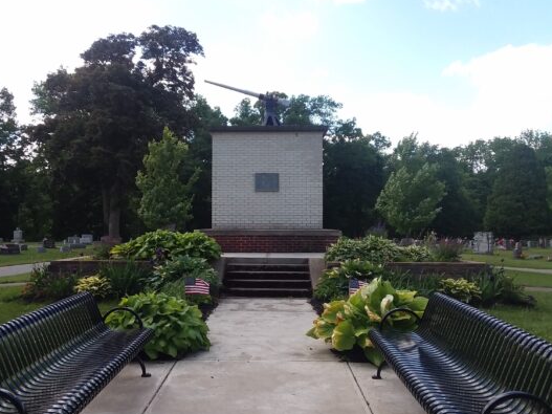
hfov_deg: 55.3
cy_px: 212
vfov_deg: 42.9
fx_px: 526
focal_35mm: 33
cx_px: 257
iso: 40
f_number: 1.9
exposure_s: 1/622
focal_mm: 2.47
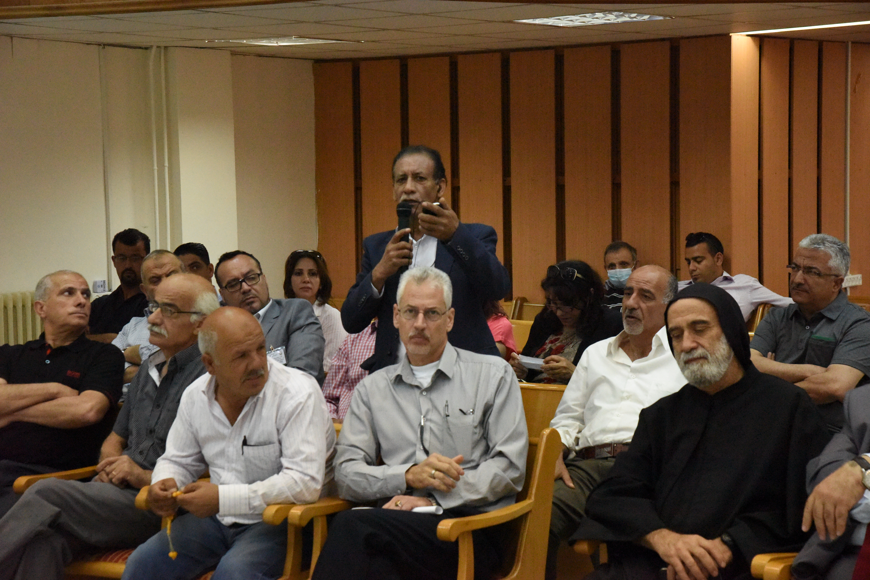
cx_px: 435
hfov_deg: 24.8
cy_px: 290
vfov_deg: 16.7
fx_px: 1982
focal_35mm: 82
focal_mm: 82
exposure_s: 1/320
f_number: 9
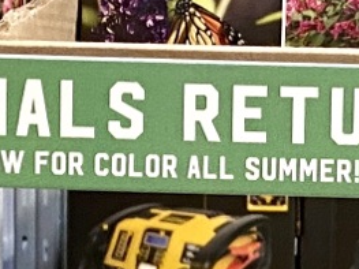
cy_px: 182
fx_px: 2053
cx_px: 445
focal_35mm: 198
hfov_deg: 9.8
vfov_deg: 7.5
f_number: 1.8
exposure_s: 1/60
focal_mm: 4.25
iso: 100
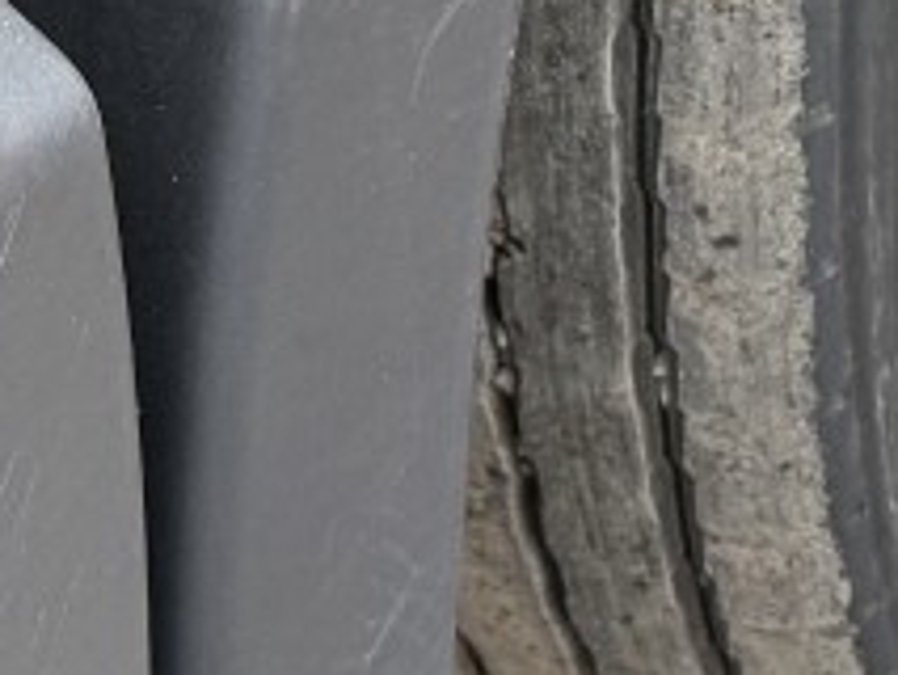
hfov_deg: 12.2
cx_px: 573
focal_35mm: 162
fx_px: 4205
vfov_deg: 8.6
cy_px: -747
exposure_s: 1/121
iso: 100
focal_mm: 6.76
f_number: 1.78
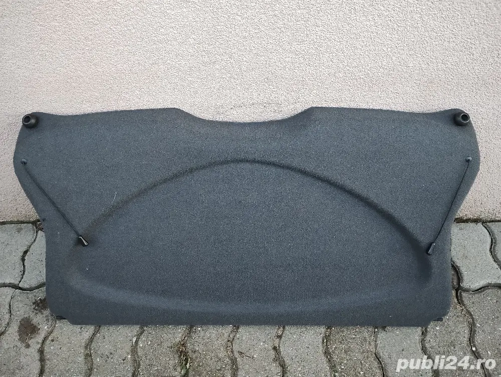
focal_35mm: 28
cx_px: 250
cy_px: 188
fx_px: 406
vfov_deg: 49.9
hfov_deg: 63.4
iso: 1634
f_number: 1.8
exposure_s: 1/33.3
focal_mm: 4.27
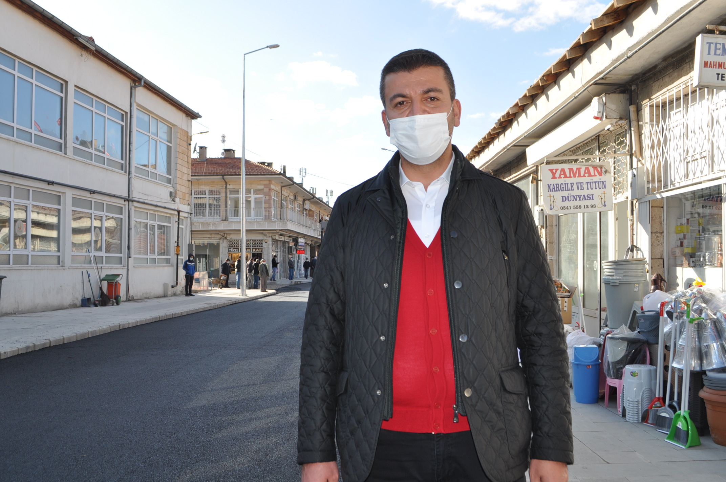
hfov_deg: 57.3
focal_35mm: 33
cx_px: 363
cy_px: 241
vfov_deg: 39.9
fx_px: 665
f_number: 7.1
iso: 200
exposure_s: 1/200
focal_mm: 22
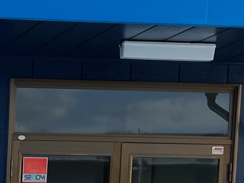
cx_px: -205
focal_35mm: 161
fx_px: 1135
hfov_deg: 11.3
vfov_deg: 8.5
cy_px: 427
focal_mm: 3.99
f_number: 1.8
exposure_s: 1/1675
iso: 32
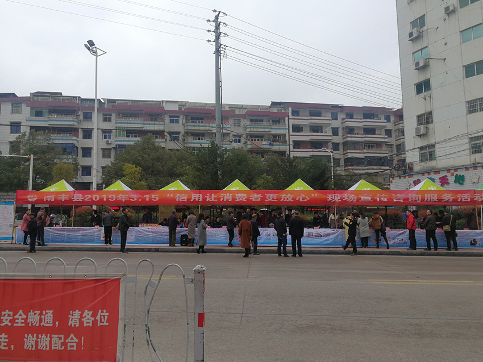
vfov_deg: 51.3
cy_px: 181
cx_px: 242
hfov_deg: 65.3
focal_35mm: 27
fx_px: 377
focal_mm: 3.95
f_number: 2.2
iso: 50
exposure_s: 1/470
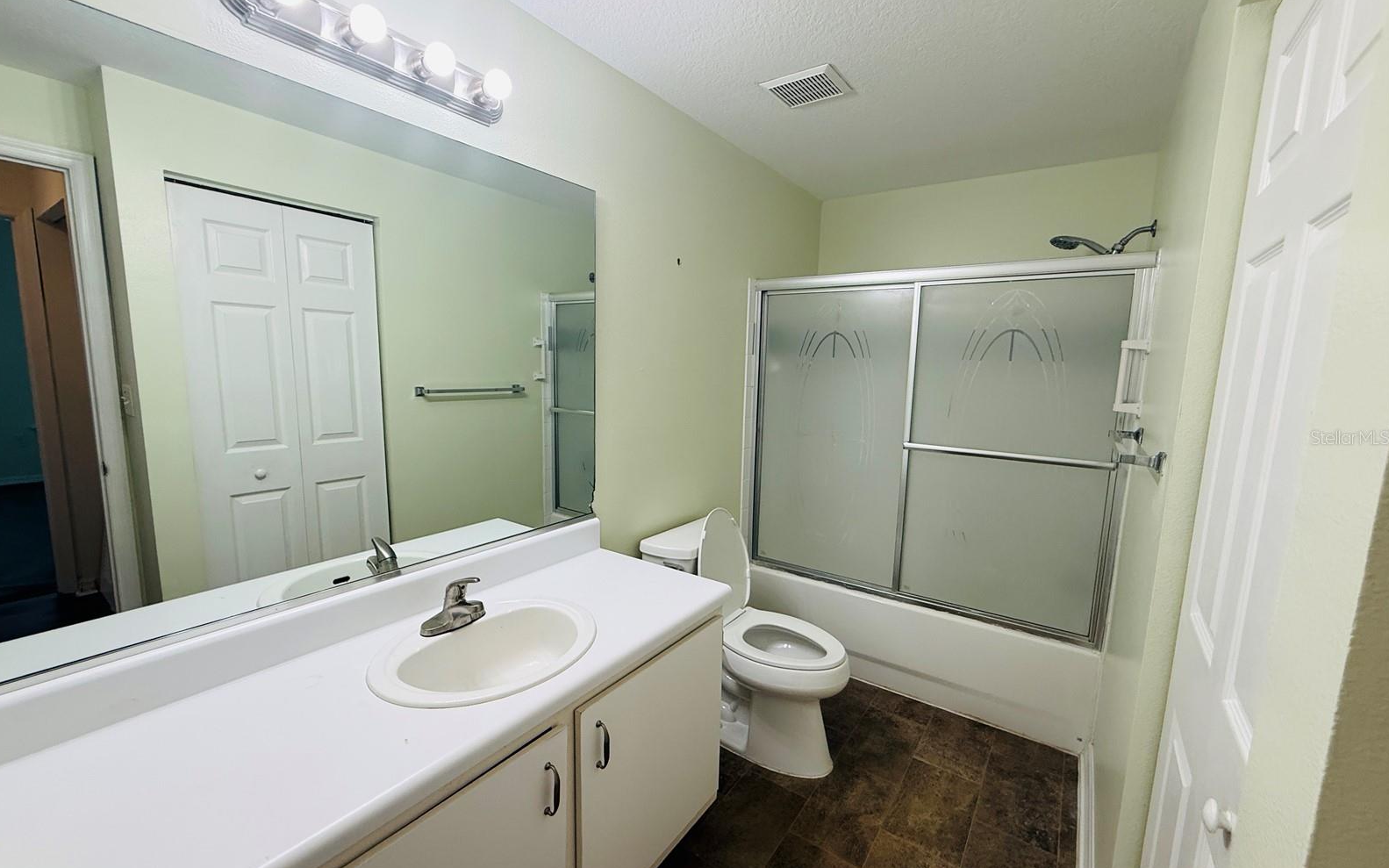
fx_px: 568
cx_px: 691
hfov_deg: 101.5
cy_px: 437
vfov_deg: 74.8
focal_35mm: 15
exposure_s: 1/120
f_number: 2.2
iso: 125
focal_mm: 2.22
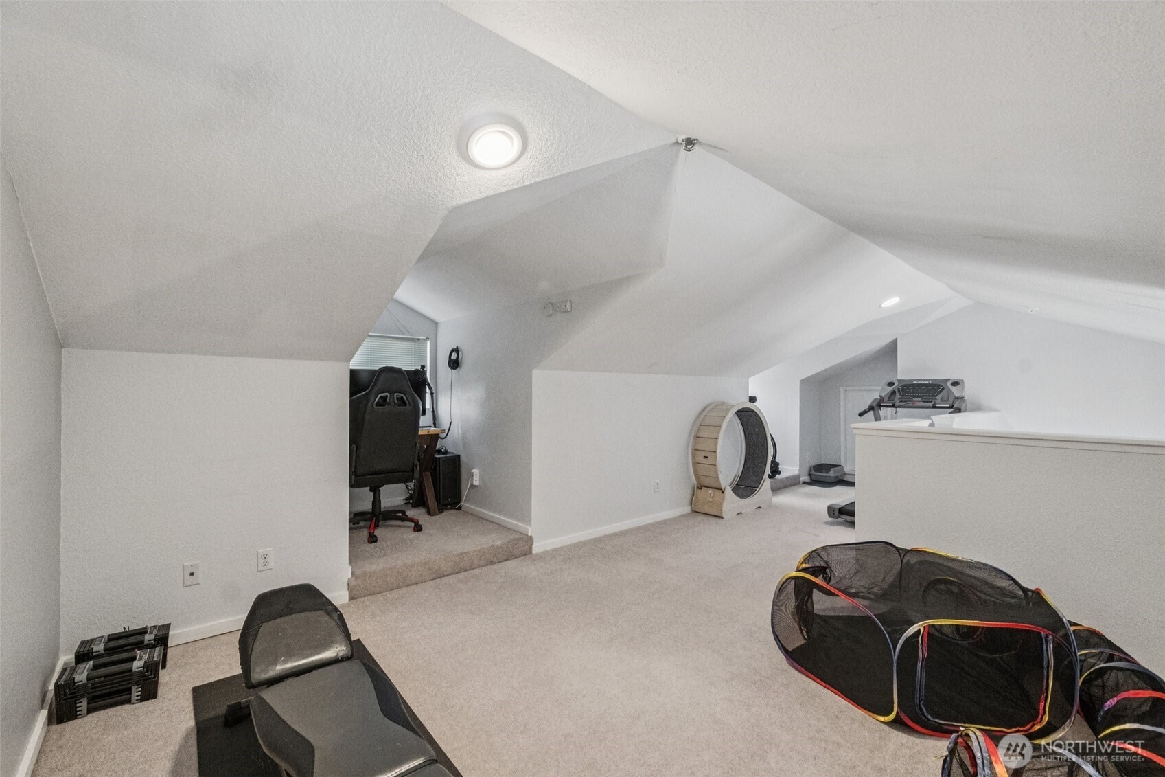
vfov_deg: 77.3
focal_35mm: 15
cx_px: 582
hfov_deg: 100.4
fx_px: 485
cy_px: 388
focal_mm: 10
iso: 3200
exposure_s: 1/30
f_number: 9
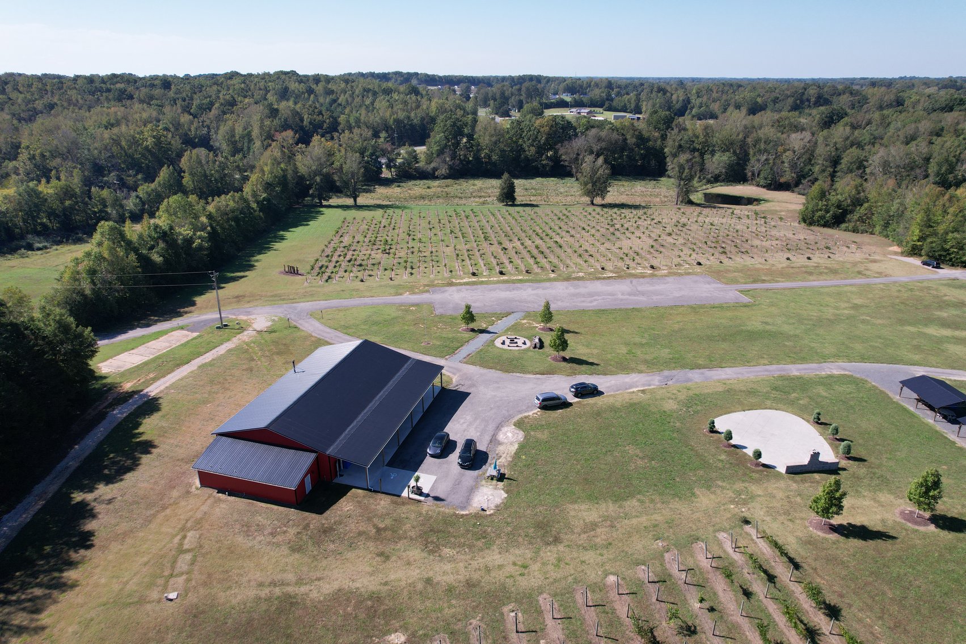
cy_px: 322
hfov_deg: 78.6
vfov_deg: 57.2
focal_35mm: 22
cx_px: 483
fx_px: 590
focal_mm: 8.38
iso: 200
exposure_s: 1/2000
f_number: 2.8
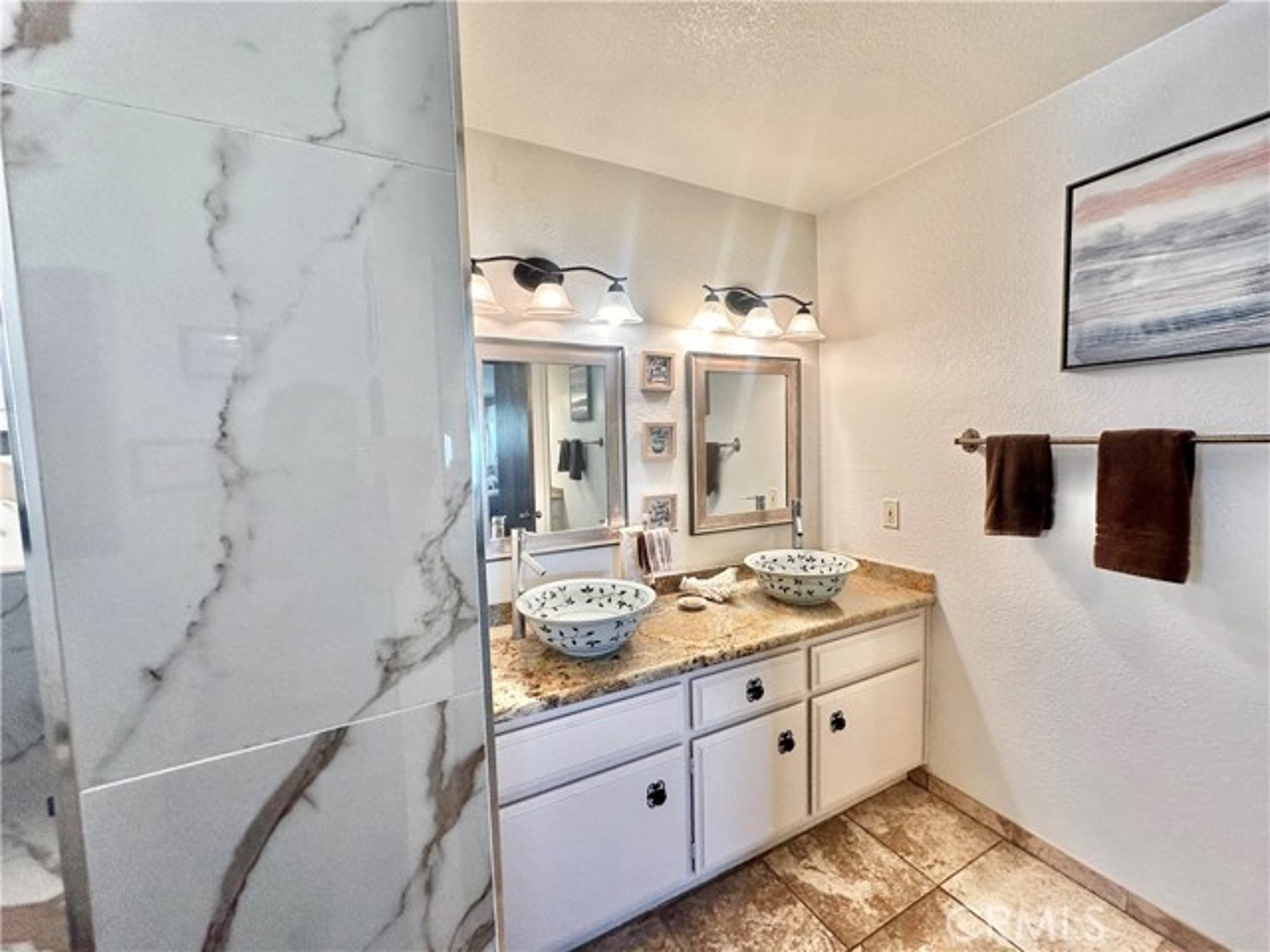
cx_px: 635
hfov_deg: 102.1
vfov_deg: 85.7
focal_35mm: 14
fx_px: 514
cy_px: 476
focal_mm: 2.22
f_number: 2.2
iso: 125
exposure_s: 1/120
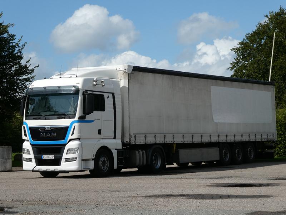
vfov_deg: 16.4
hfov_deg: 21.8
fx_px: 744
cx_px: 143
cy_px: 108
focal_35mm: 90
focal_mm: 16.1
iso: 80
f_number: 4.9
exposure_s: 1/640
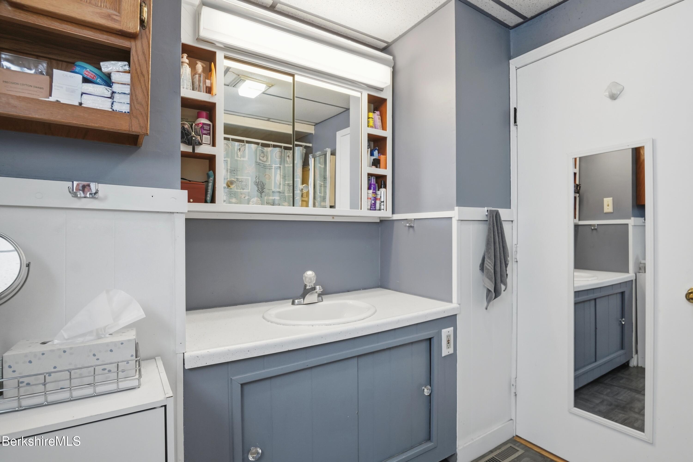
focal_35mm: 16
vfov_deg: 72.0
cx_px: 346
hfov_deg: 95.0
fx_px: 318
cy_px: 231
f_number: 8
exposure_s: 1/80
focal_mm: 11
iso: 800
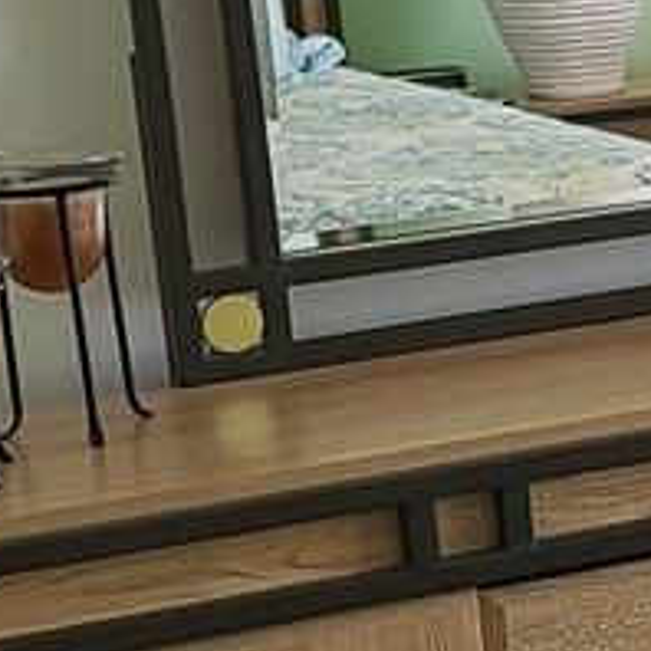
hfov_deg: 9.2
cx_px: 1318
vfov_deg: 9.7
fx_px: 3809
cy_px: 125
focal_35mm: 179
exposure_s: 1/60
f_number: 1.8
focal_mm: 7
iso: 80
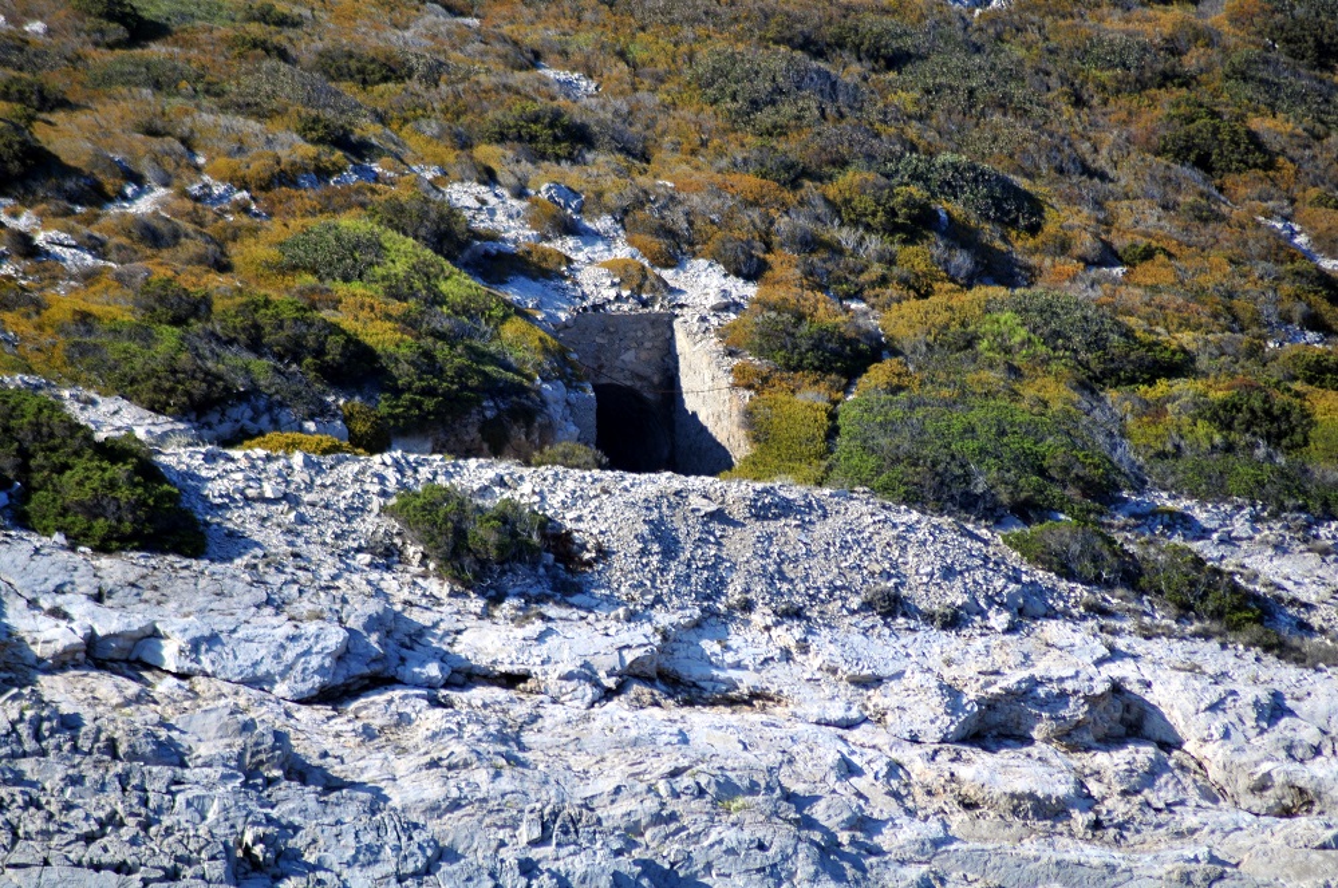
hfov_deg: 5.1
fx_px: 15030
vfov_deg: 3.4
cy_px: 444
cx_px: 669
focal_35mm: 405
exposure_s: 1/800
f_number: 5.3
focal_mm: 270
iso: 250
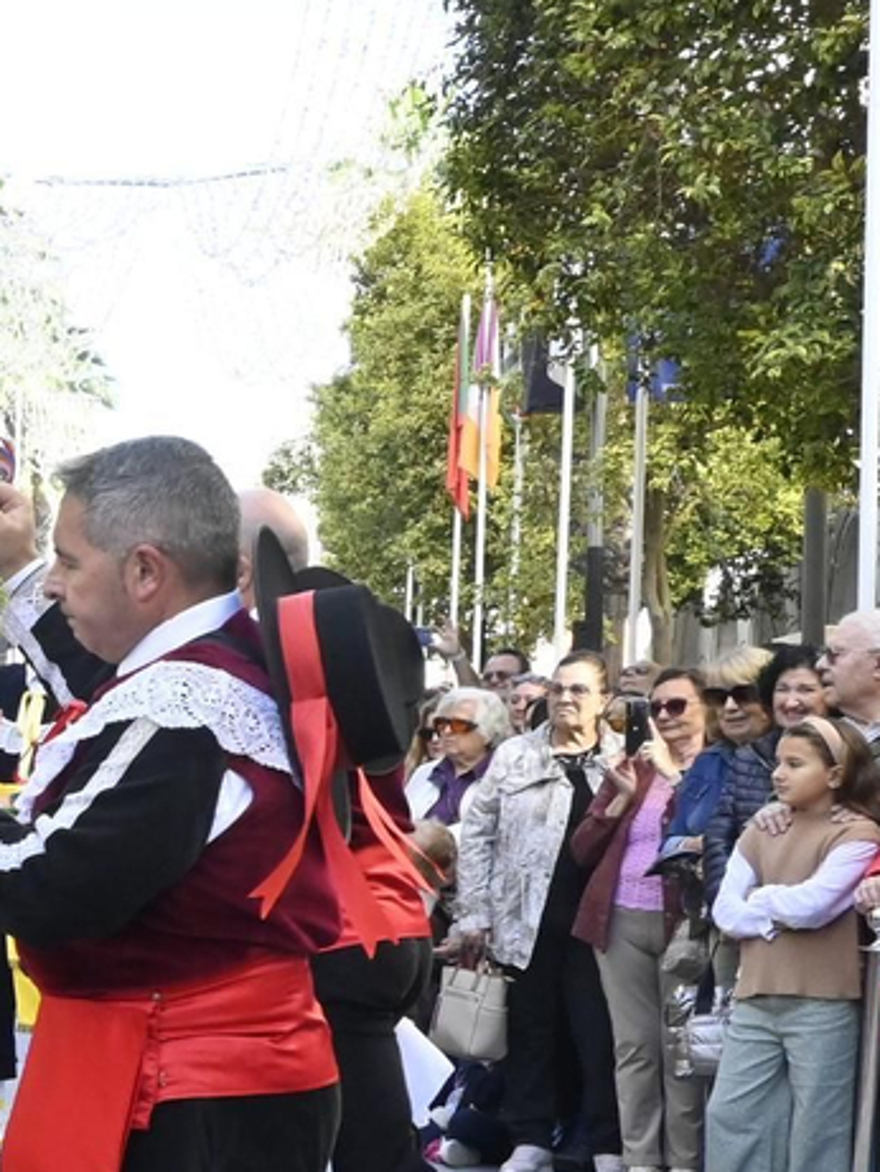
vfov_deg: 21.1
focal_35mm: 92
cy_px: 842
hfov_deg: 13.5
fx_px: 3134
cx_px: -926
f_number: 6.3
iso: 1250
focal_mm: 18.5
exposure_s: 1/500
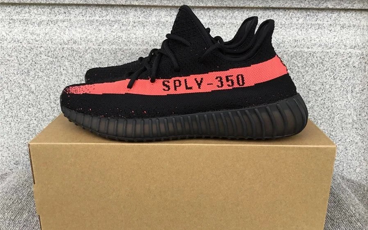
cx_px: 184
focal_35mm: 33
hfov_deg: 58.1
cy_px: 116
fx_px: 331
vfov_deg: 38.3
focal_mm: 3.3
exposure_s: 1/182
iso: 25
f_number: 2.4
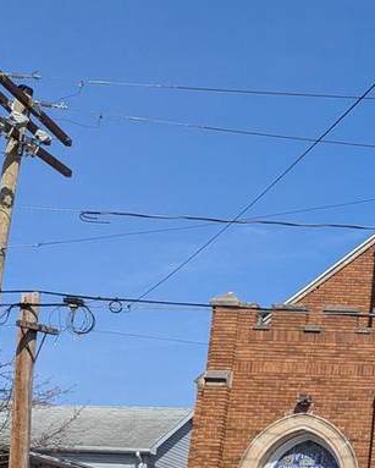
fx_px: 1081
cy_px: 409
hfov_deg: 16.3
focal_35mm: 78
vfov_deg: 23.8
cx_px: 693
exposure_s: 1/5952
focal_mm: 6.81
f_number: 1.85
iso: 48
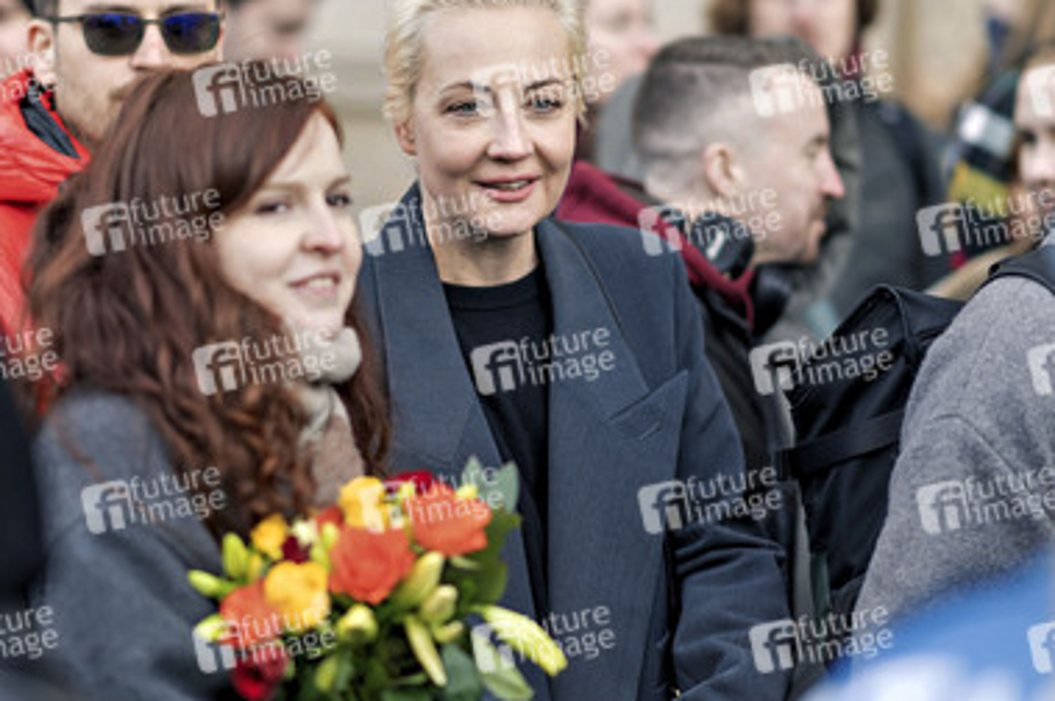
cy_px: 292
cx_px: 469
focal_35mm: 151
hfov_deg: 13.6
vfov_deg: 9.1
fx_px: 4421
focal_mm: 85
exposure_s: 1/400
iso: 100
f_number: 1.4
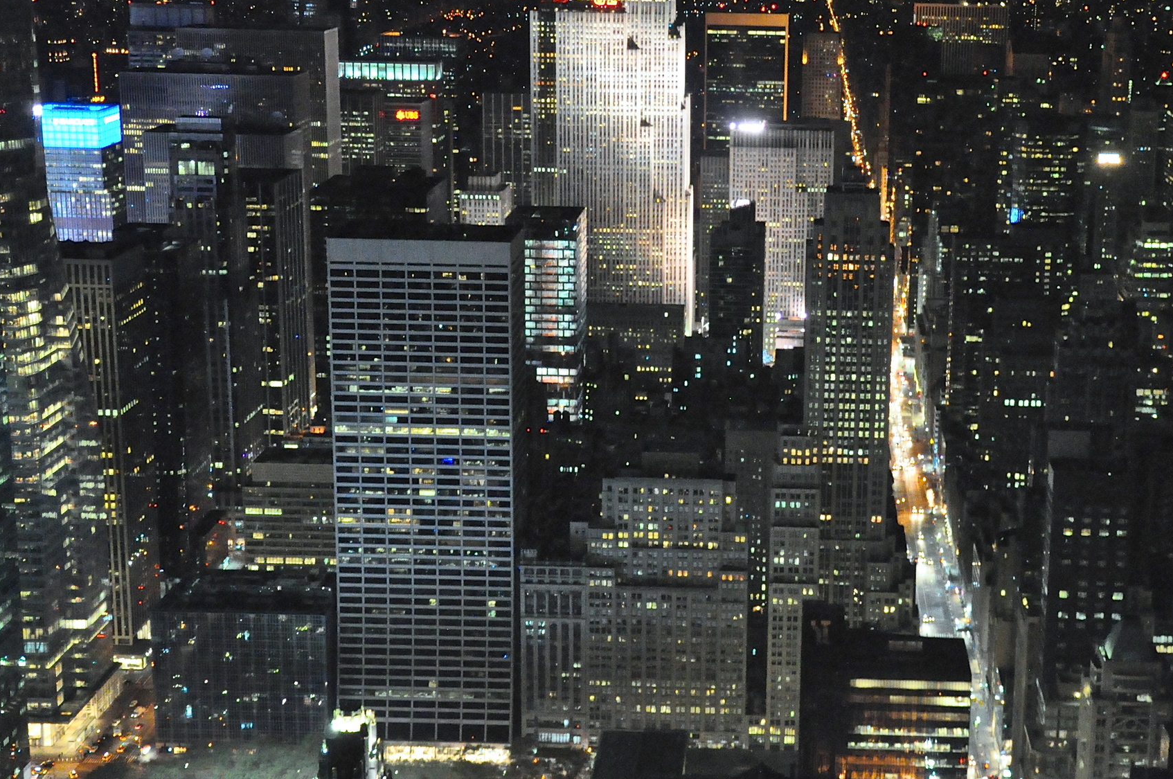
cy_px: 351
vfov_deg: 21.8
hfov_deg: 32.2
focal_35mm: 62
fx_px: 2018
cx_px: 753
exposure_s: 1/20
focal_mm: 28
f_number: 4
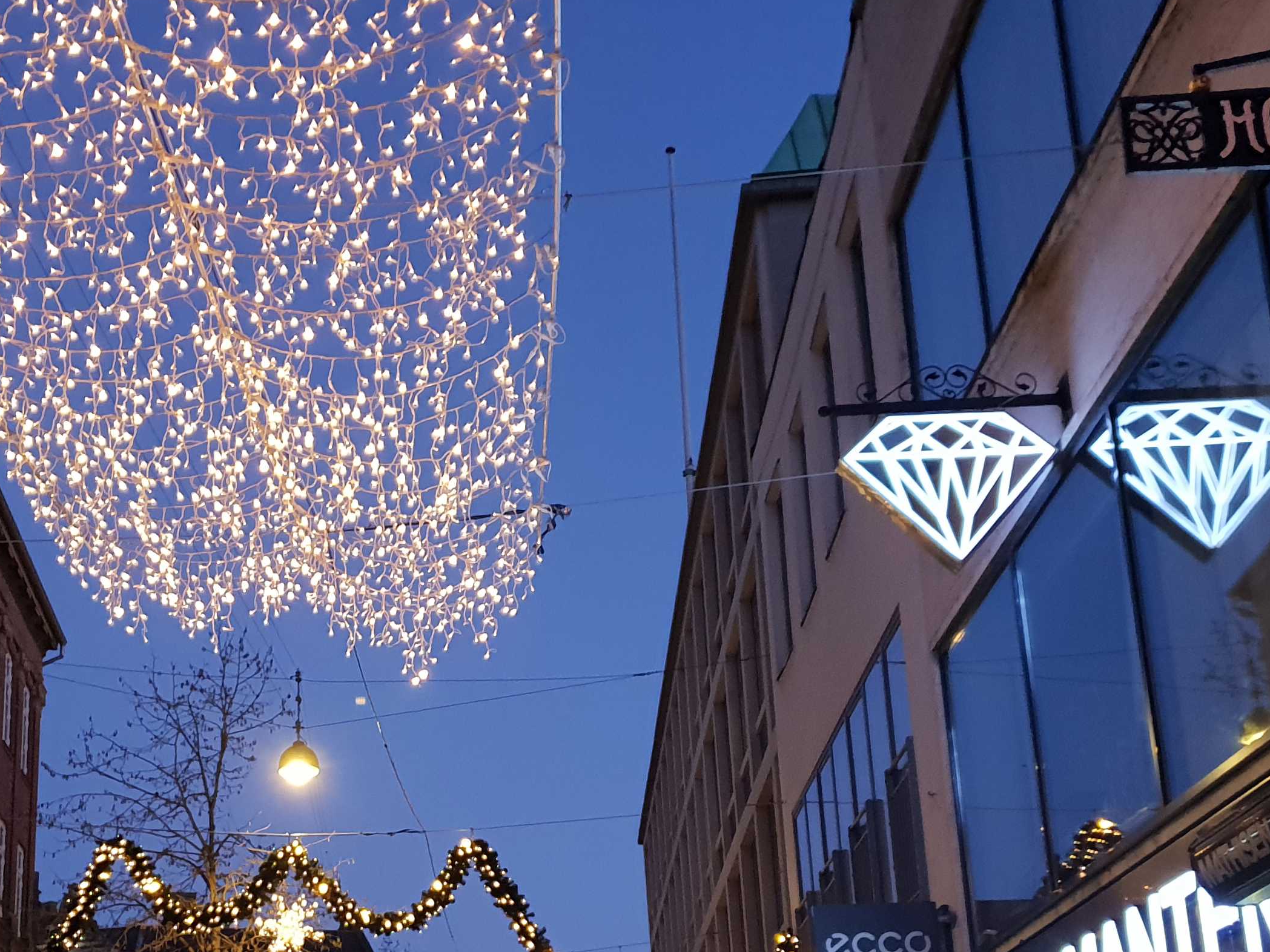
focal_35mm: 50
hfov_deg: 37.1
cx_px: 294
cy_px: 745
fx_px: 1834
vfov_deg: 28.5
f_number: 1.5
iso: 250
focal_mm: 4.3
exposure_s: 1/50
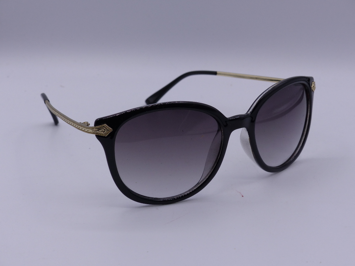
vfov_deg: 24.0
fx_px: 626
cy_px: 133
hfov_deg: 31.7
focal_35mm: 61
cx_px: 178
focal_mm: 10.9
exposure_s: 1/800
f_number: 4
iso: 100
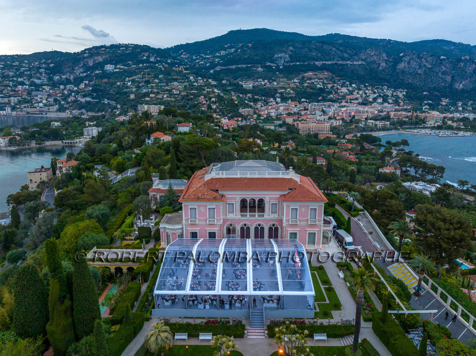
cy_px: 178
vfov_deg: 56.8
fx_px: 330
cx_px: 238
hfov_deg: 71.6
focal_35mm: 24
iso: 200
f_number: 5.6
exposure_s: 1/200
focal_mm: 12.3
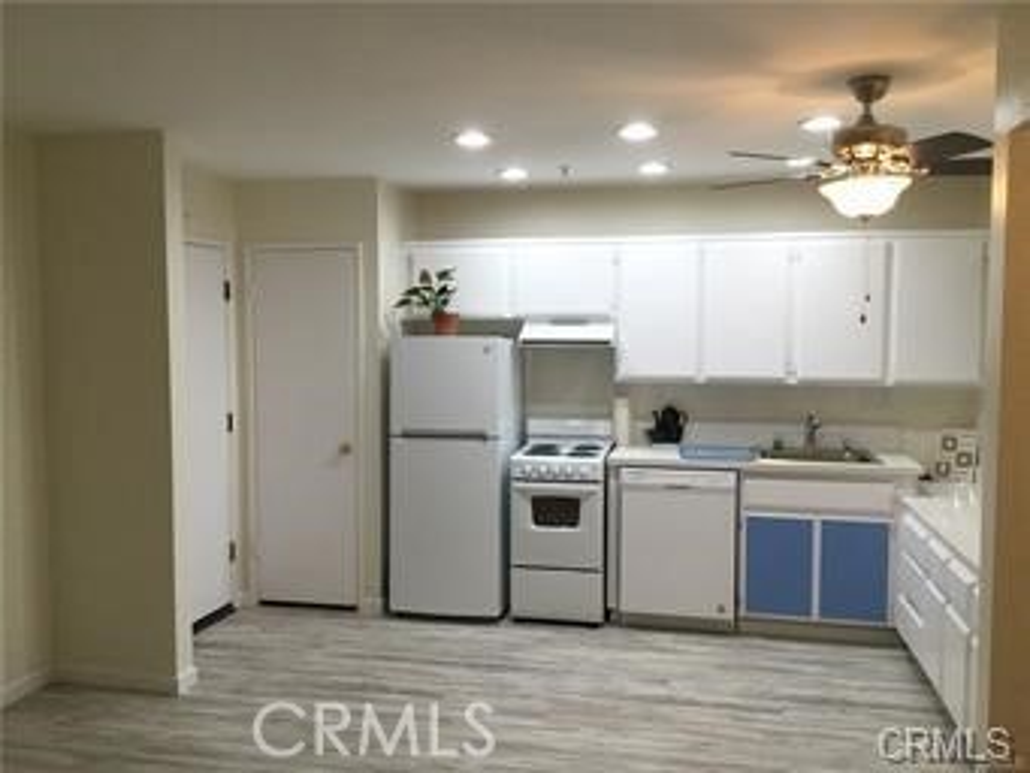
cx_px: 515
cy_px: 386
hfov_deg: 58.3
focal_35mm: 31
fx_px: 923
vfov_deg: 45.5
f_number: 2.4
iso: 25
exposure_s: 1/30
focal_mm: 3.3
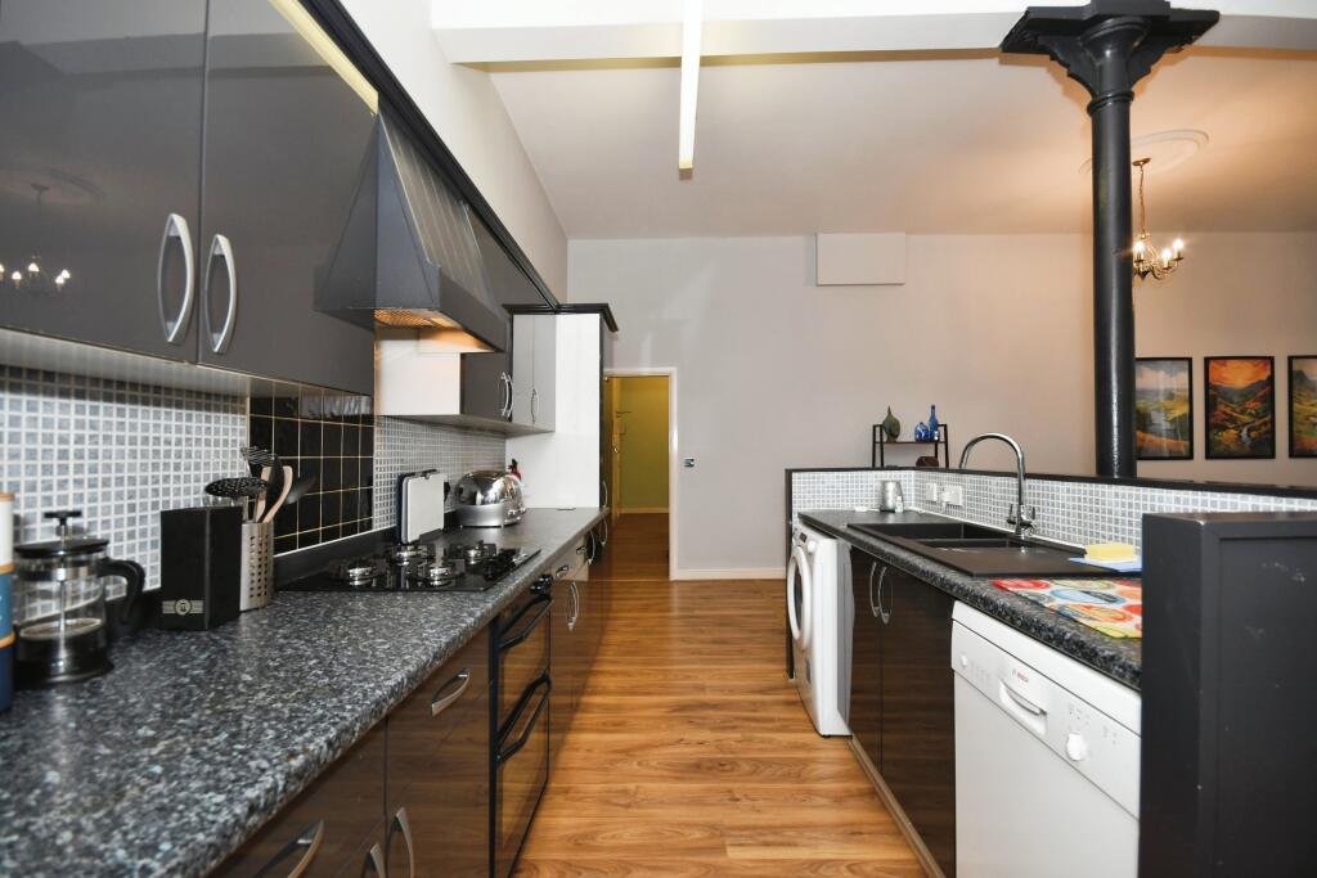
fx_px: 549
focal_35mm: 15
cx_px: 658
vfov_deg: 77.3
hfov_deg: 100.4
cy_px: 439
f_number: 8
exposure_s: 1/40
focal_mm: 10
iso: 400
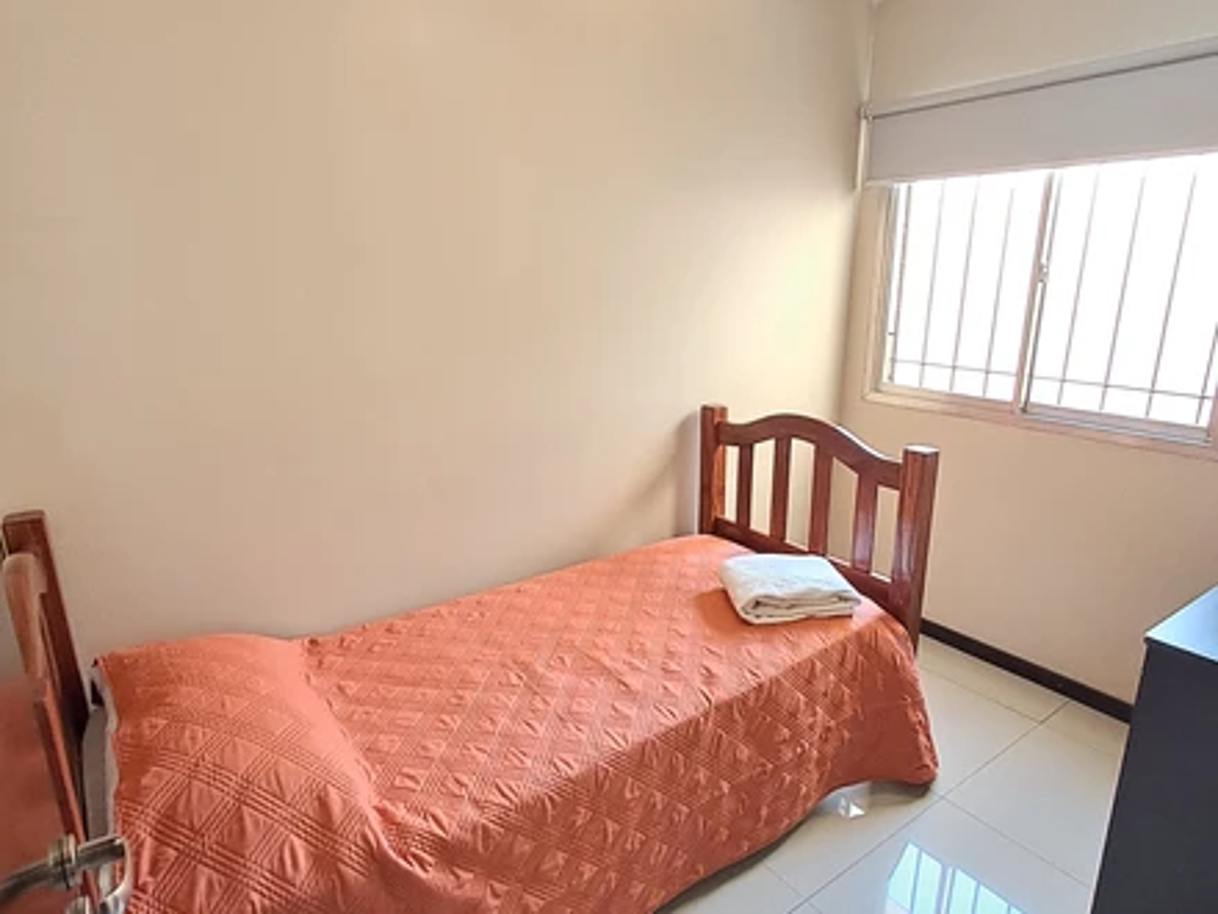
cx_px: 609
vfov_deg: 78.1
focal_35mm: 16
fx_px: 563
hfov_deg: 94.5
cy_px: 457
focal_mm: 1.64
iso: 100
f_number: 2.2
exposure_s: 1/40
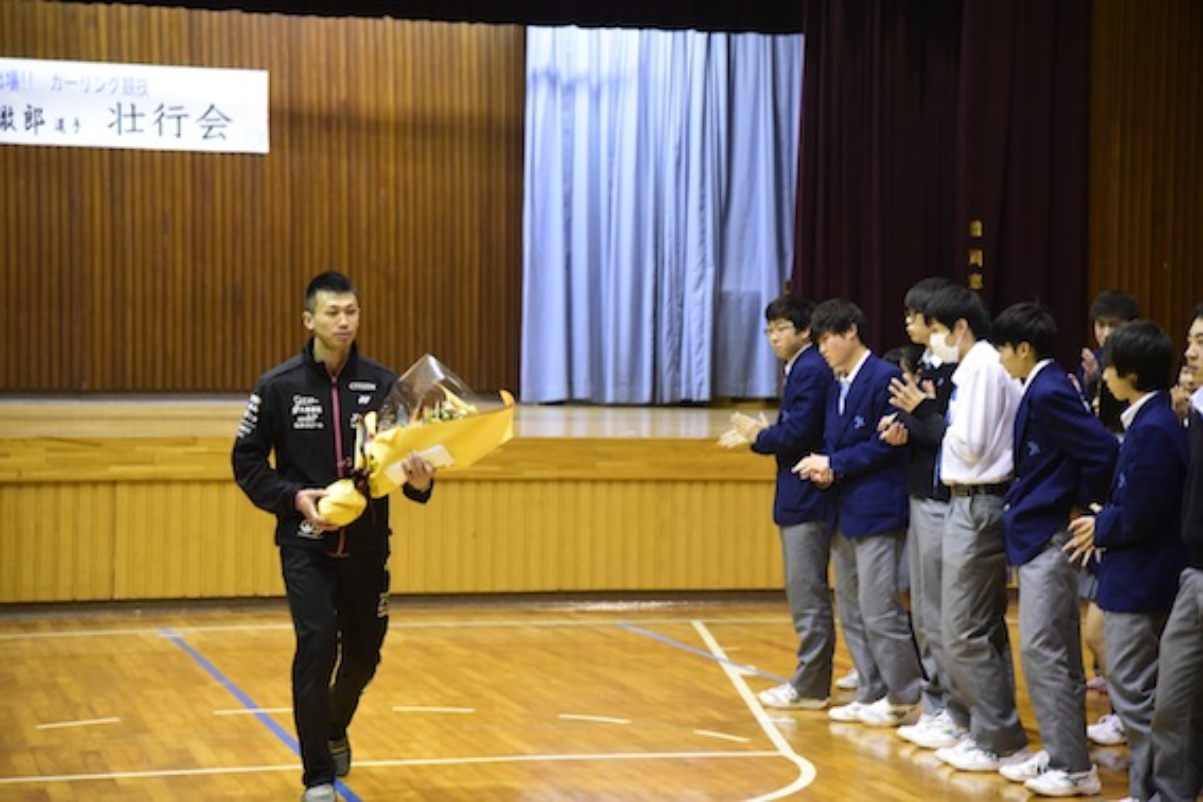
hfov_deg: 22.1
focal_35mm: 92
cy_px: 401
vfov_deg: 14.9
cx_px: 602
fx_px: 3074
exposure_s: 1/80
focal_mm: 92
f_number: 4
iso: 5000
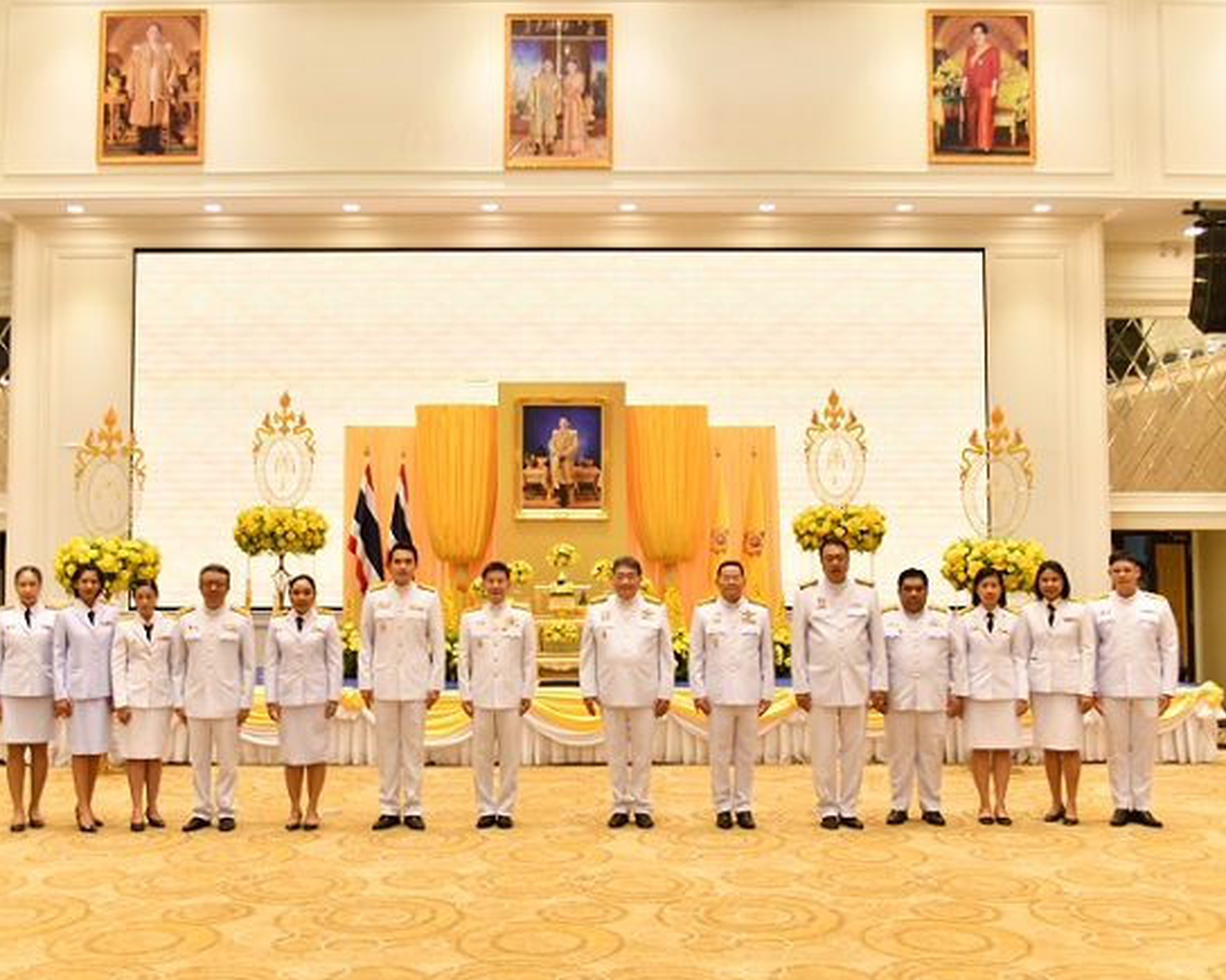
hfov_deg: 49.0
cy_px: 499
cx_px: 557
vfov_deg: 40.1
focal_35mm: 37
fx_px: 1342
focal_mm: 32
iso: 1600
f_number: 4.5
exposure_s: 1/125
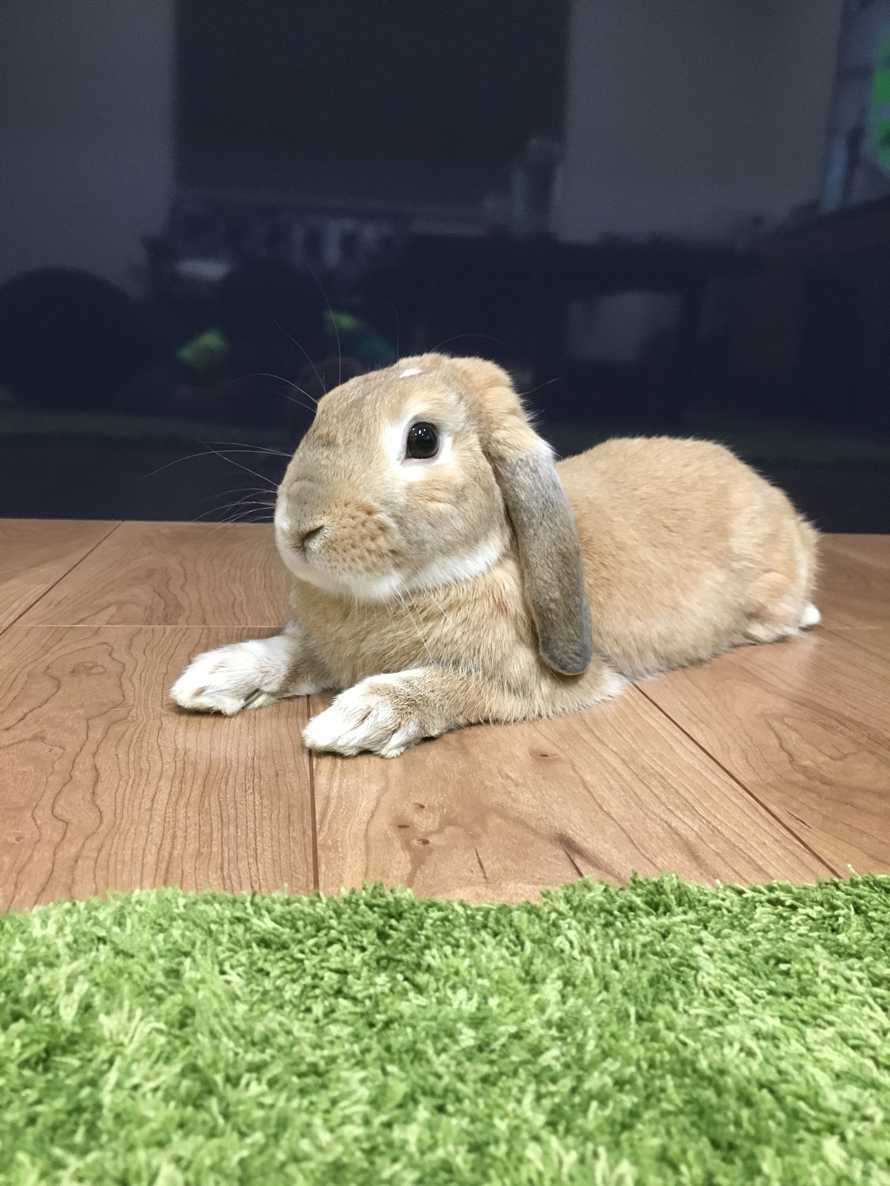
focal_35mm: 29
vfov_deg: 61.7
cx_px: 445
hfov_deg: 48.2
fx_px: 994
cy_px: 593
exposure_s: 1/17
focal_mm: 4.2
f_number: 2.2
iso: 200
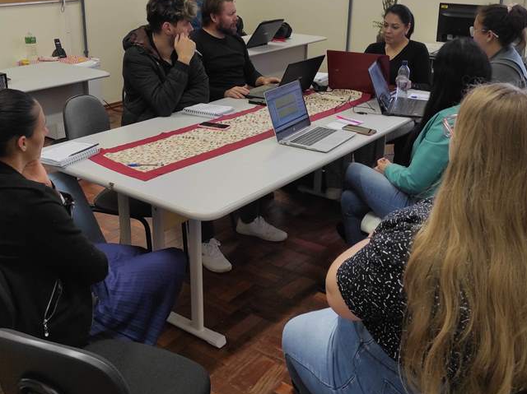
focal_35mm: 40
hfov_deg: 46.8
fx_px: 609
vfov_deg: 35.7
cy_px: 146
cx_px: 236
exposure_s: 1/30
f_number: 1.89
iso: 157
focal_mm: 5.43
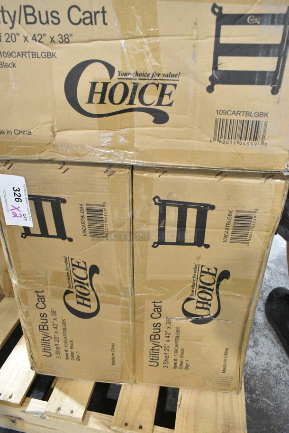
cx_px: 144
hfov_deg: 48.0
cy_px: 216
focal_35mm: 27
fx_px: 325
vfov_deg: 67.3
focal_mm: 18
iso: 6400
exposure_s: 1/125
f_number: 5.6
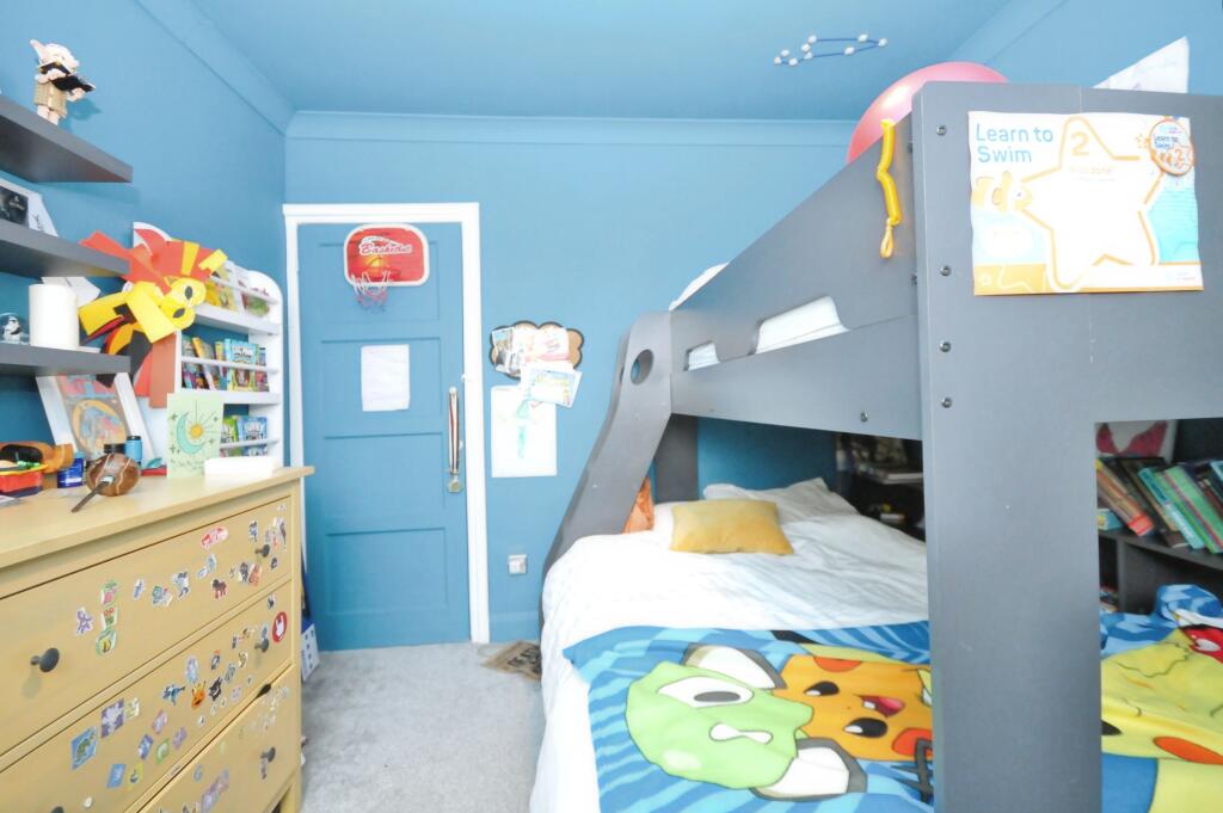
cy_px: 406
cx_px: 612
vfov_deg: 77.2
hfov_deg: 100.4
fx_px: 509
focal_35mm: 15
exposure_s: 1/60
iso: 2200
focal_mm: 10
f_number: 7.1
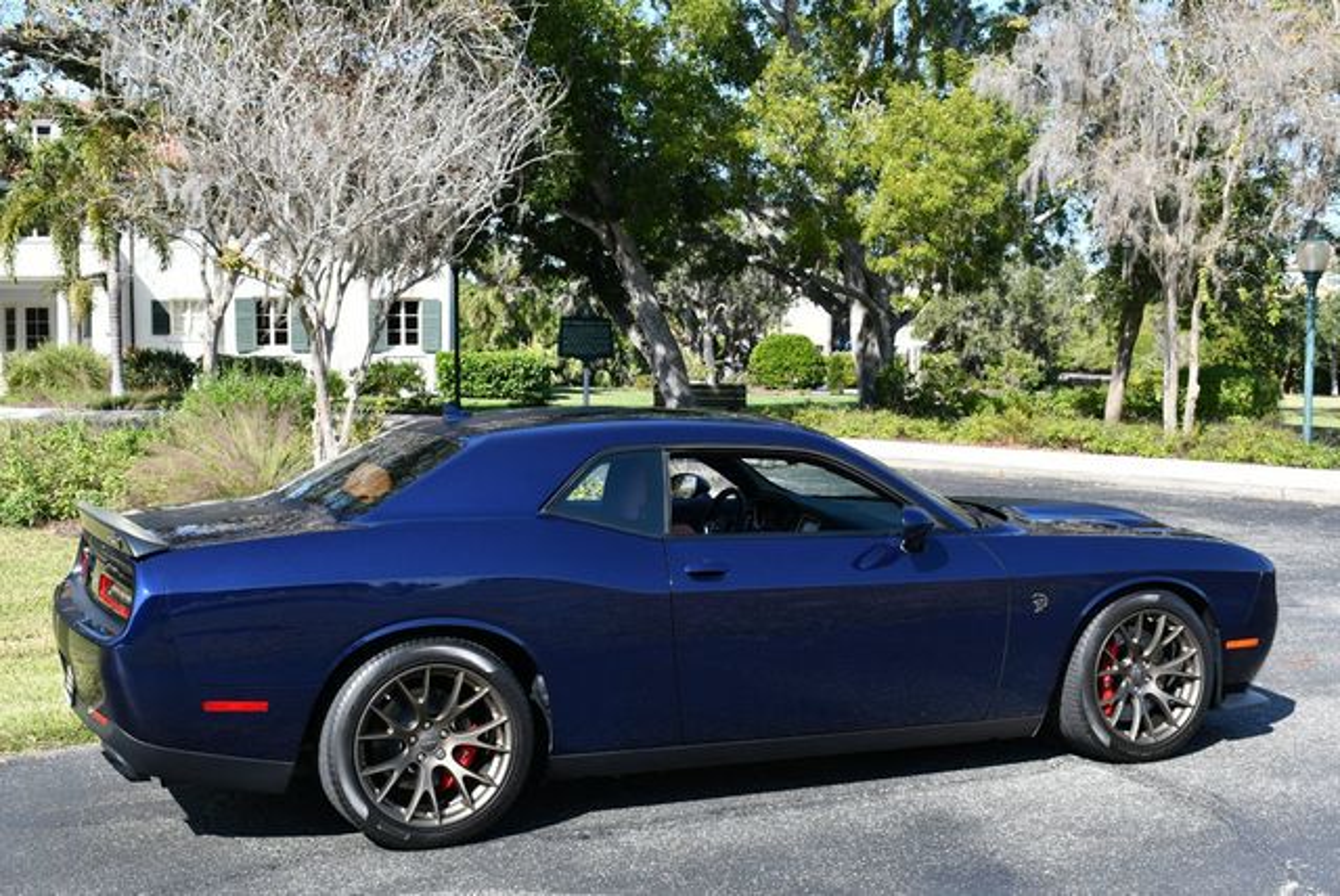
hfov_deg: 41.1
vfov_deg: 28.1
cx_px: 670
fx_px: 1788
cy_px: 448
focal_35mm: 48
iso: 160
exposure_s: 1/250
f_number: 8
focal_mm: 24
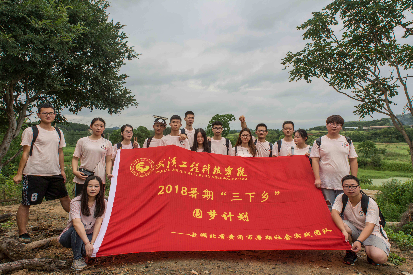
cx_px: 206
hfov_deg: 53.1
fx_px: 413
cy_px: 138
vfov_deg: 36.9
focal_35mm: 36
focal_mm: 24
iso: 250
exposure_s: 1/400
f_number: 10
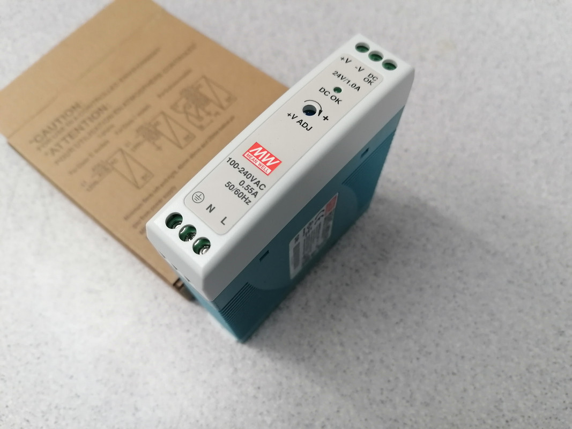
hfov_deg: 65.3
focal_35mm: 27
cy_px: 214
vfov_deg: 51.3
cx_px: 286
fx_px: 446
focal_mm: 4.75
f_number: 1.8
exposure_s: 1/33.3
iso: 200
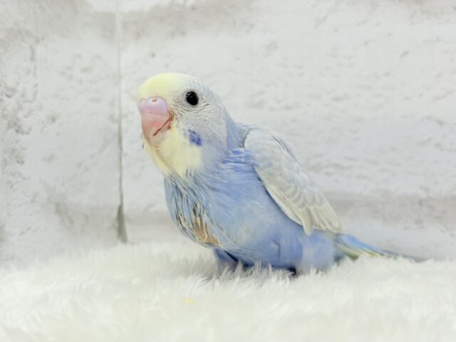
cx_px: 228
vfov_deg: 28.0
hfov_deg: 36.8
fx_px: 685
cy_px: 171
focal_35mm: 52
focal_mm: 5.96
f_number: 1.6
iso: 80
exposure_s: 1/100
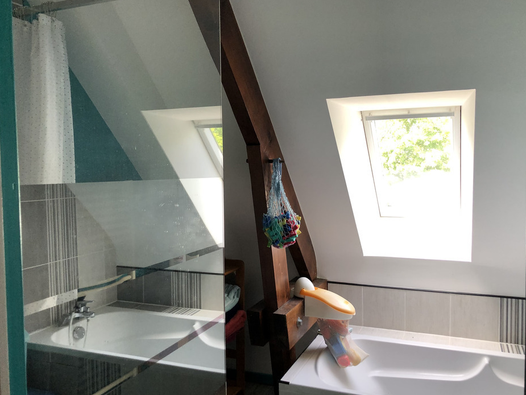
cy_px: 203
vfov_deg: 45.4
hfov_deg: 58.3
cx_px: 281
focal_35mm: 31
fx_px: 471
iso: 25
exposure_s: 1/40
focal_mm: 3.99
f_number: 1.8
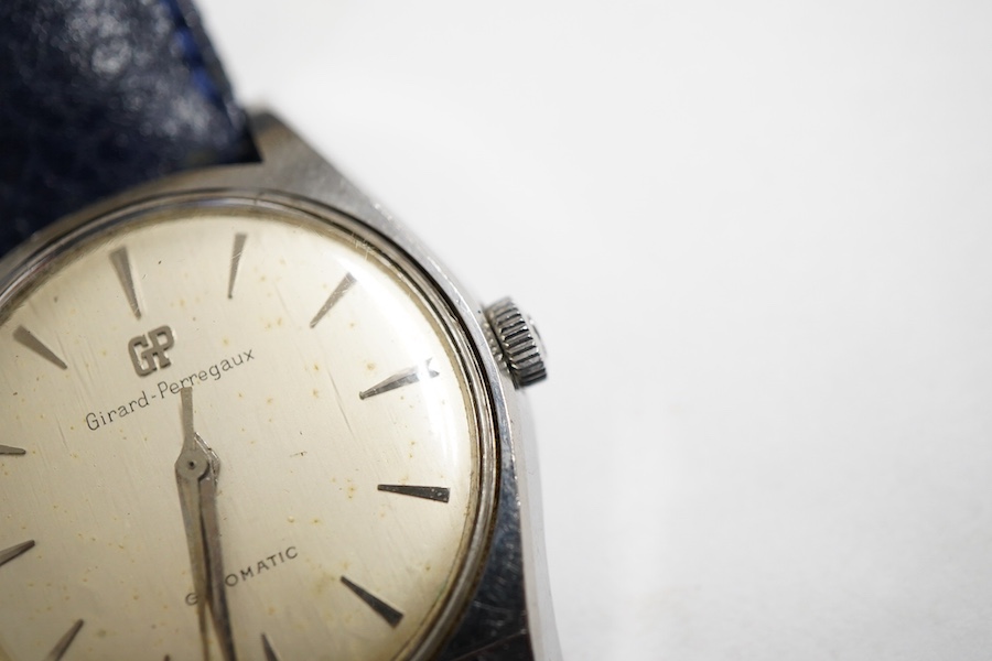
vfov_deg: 29.9
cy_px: 330
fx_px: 1240
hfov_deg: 43.6
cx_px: 496
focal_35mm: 45
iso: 1250
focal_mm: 30
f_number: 7.1
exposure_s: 1/125
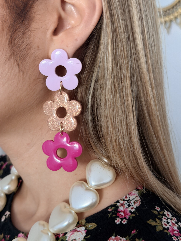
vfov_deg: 39.7
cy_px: 120
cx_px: 90
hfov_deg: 30.3
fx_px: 335
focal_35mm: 48
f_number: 1.78
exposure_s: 1/60
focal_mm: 6.76
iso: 100
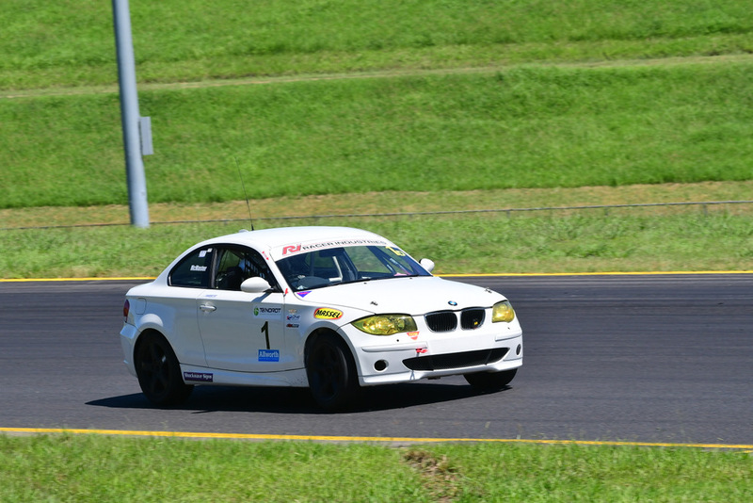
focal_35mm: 300
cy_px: 252
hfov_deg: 6.9
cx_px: 376
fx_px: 6277
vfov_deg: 4.6
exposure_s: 1/640
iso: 500
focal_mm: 200
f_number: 11
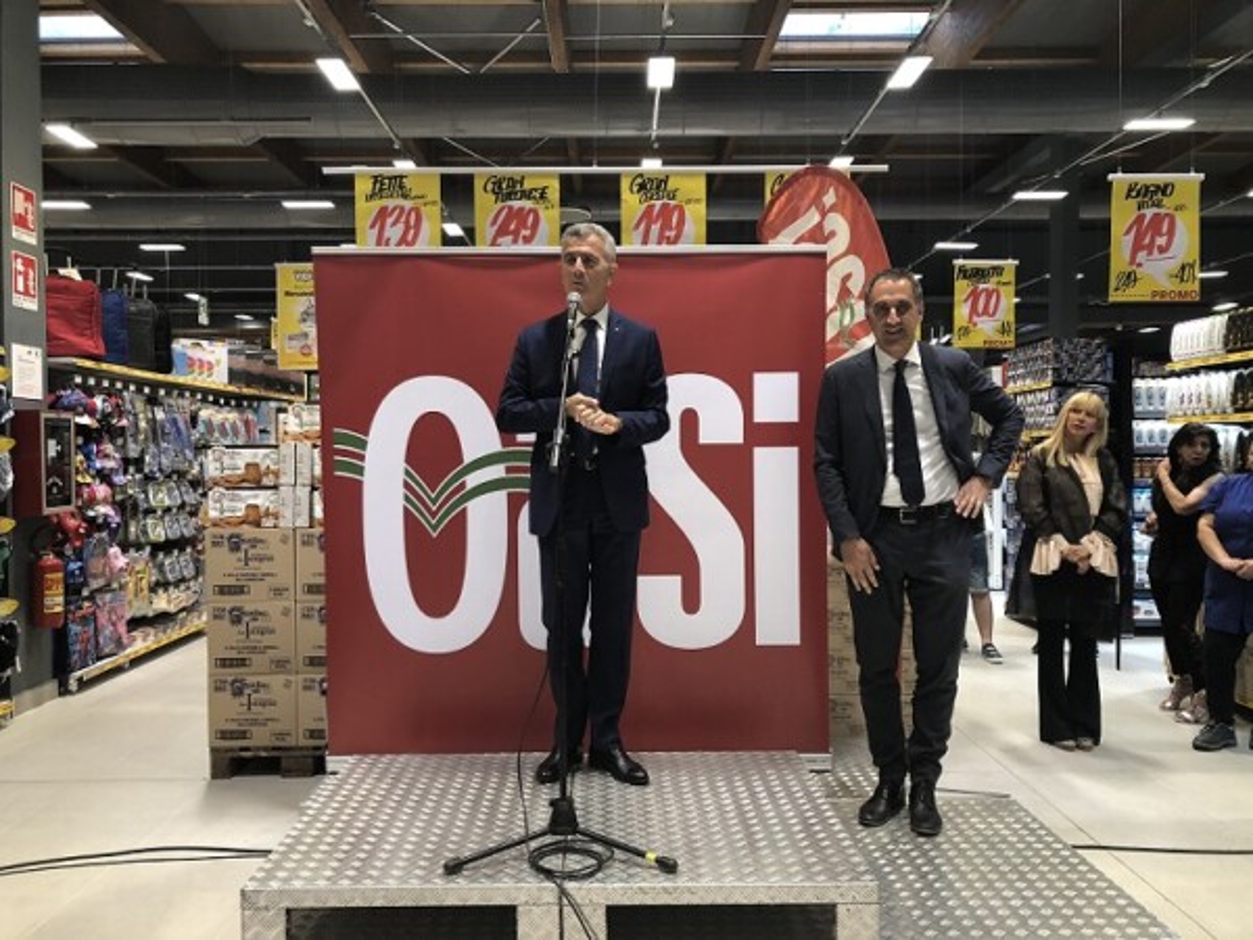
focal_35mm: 28
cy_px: 470
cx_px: 626
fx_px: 1014
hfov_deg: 63.4
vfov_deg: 49.7
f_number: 1.8
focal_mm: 3.99
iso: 32
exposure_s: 1/25
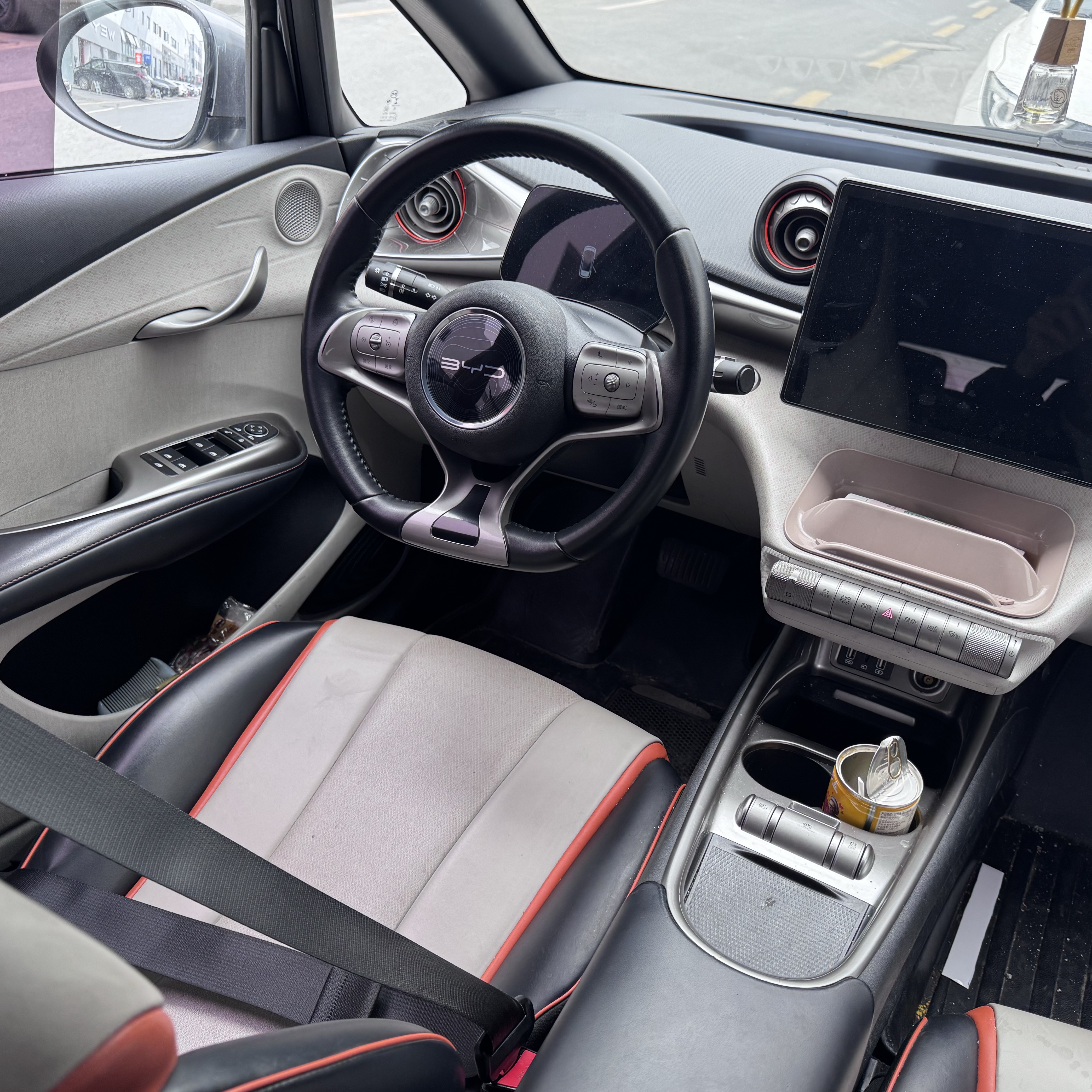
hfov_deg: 55.6
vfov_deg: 55.6
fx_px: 1035
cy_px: 552
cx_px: 567
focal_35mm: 29
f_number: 1.78
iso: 125
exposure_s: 1/91
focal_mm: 6.76
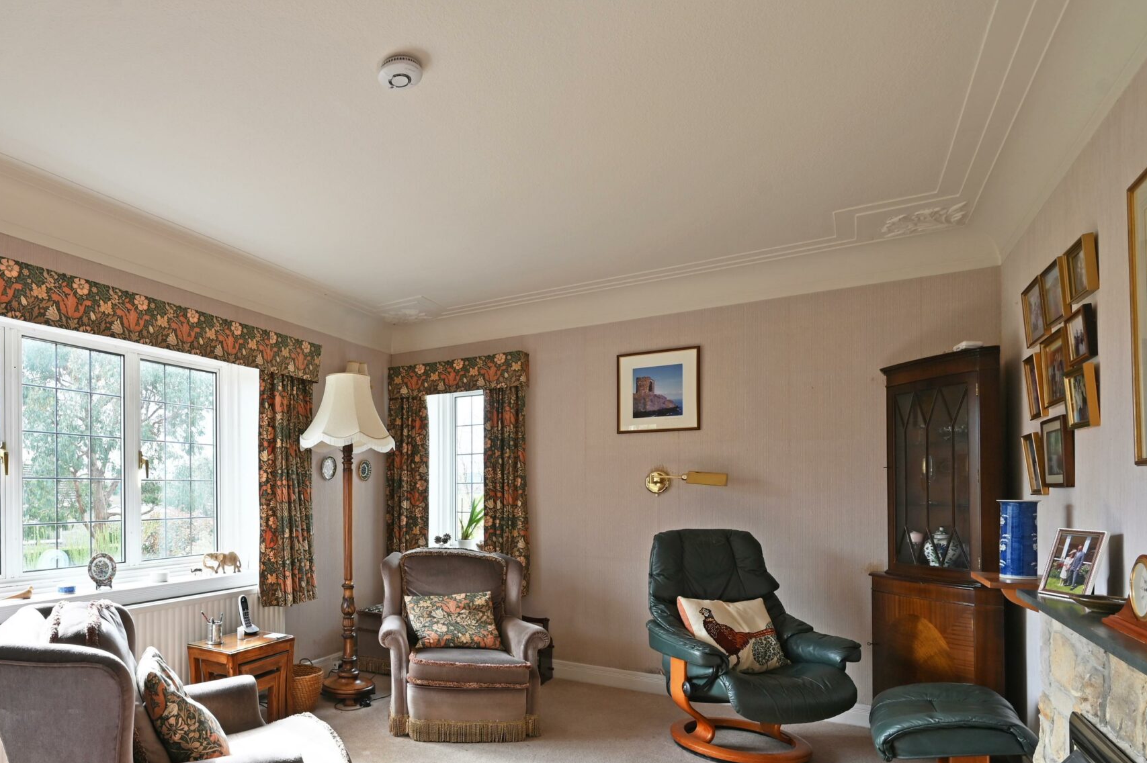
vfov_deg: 58.3
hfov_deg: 77.3
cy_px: 496
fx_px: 669
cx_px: 339
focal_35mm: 21
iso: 125
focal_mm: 14
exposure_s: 1/25
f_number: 8
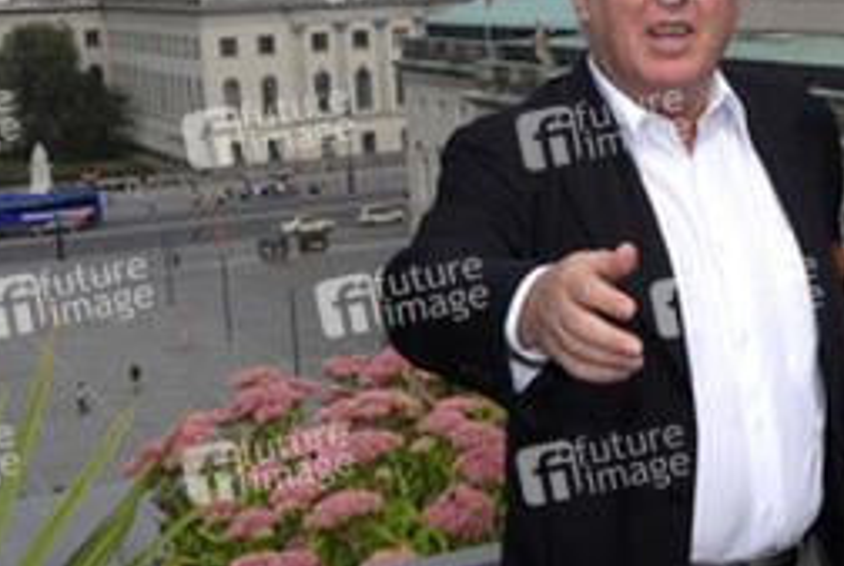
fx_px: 1879
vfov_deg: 17.1
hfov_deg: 25.0
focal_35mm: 80
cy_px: 214
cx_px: 643
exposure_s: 1/250
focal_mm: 30
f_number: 16
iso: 200
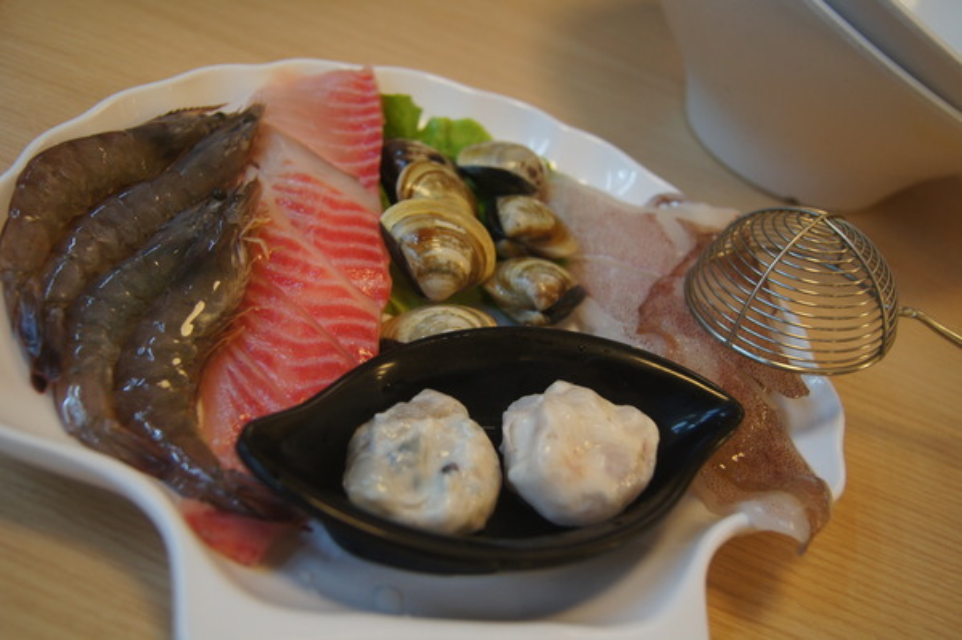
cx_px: 481
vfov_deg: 36.8
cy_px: 320
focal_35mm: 36
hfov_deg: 53.2
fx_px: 961
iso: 400
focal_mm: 24
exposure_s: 1/40
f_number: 4
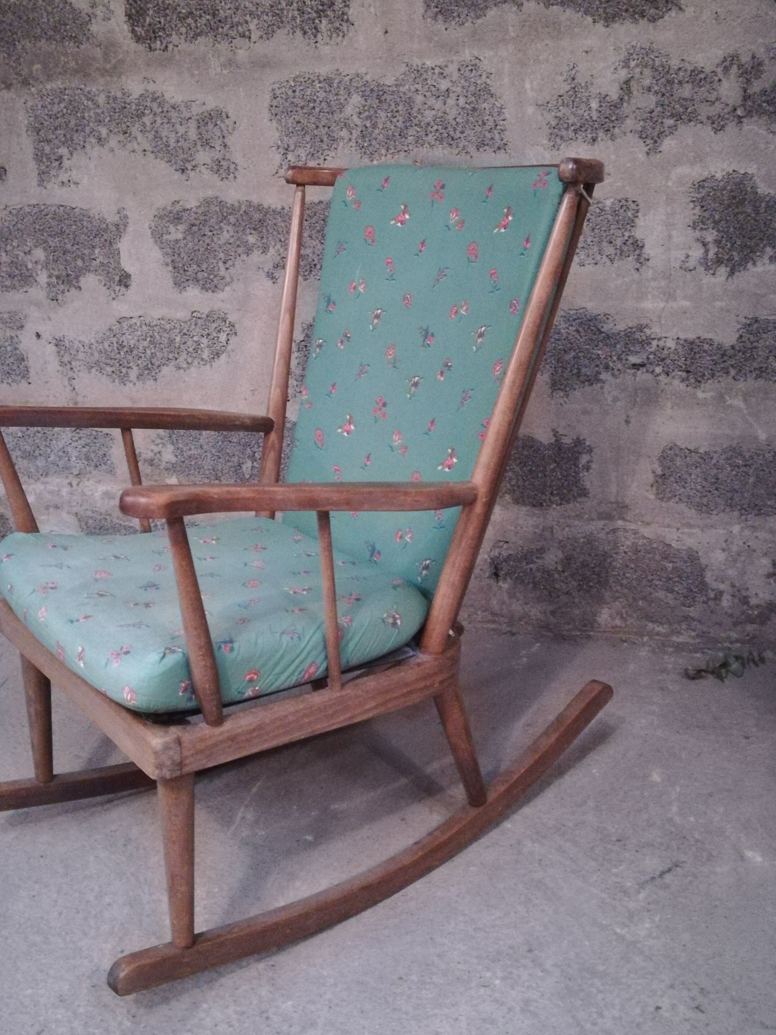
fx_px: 1076
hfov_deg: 39.6
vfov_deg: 51.3
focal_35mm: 36
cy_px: 484
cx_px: 372
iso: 2000
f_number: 2.2
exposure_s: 1/14.3
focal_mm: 3.83
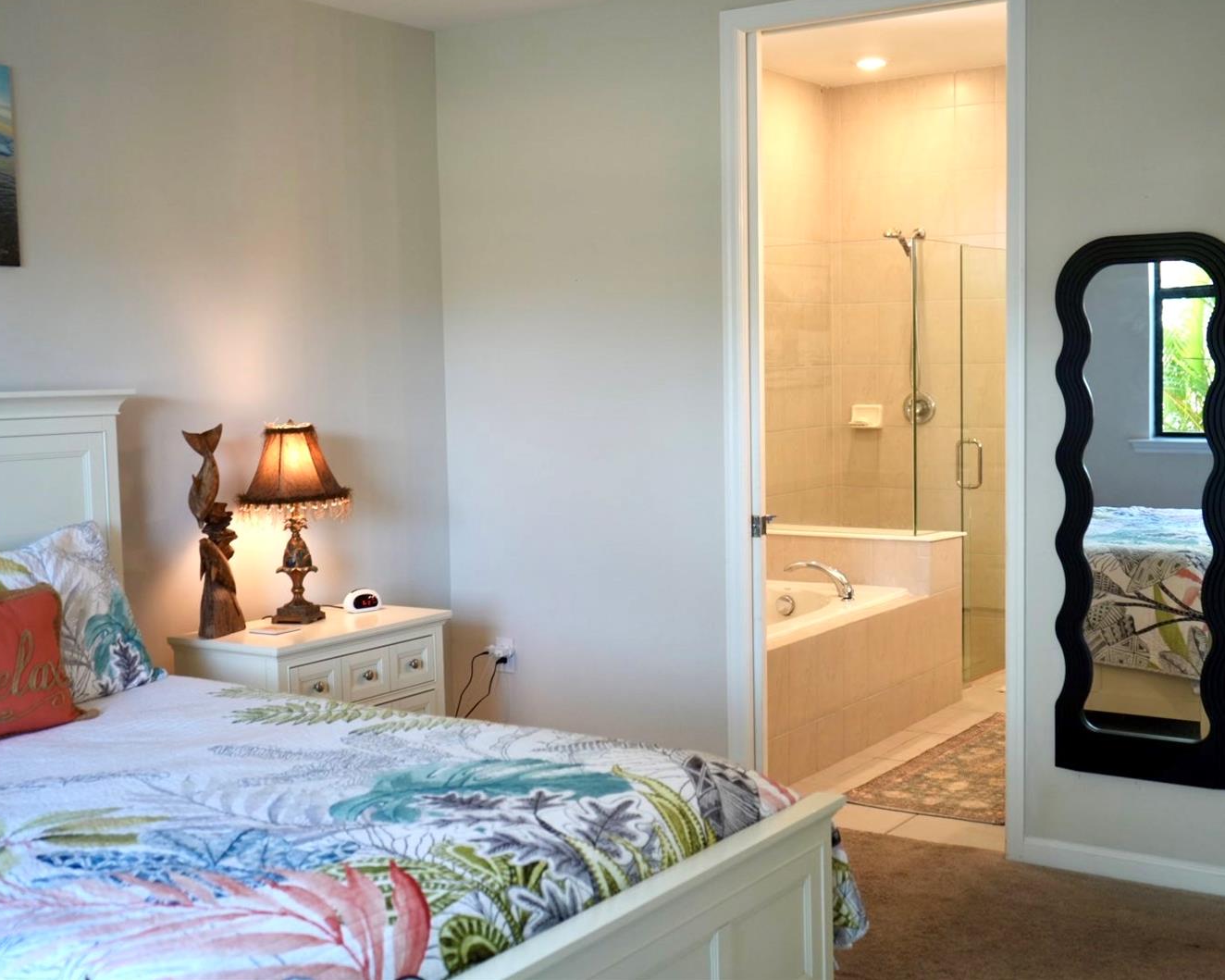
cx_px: 673
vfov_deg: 35.7
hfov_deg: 43.8
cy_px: 487
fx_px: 1523
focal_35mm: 42
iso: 800
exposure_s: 1/160
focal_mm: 37
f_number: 4
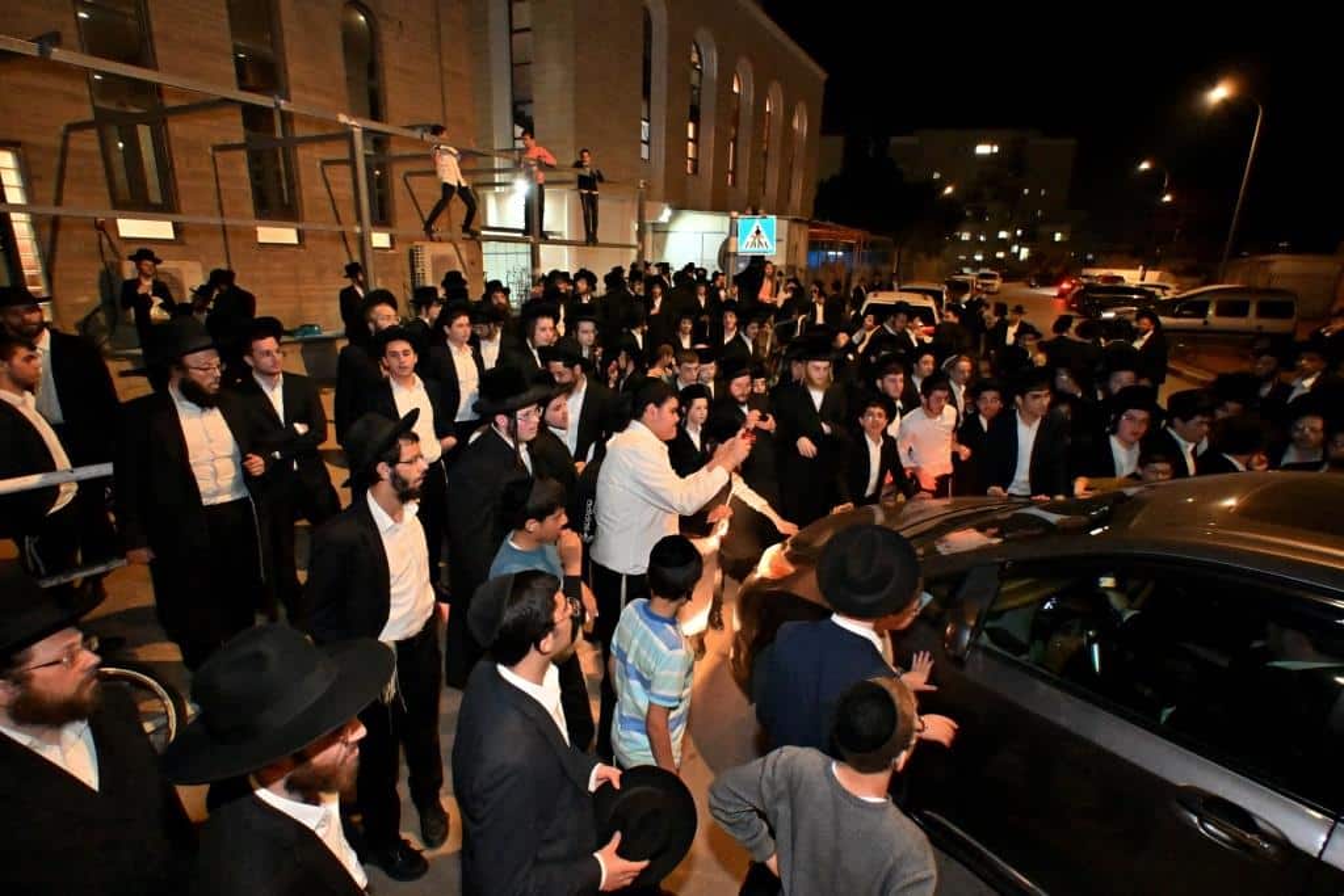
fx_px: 672
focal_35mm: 18
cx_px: 672
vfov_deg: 67.4
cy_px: 448
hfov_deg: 90.0
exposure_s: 1/160
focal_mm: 12
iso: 3200
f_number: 3.5
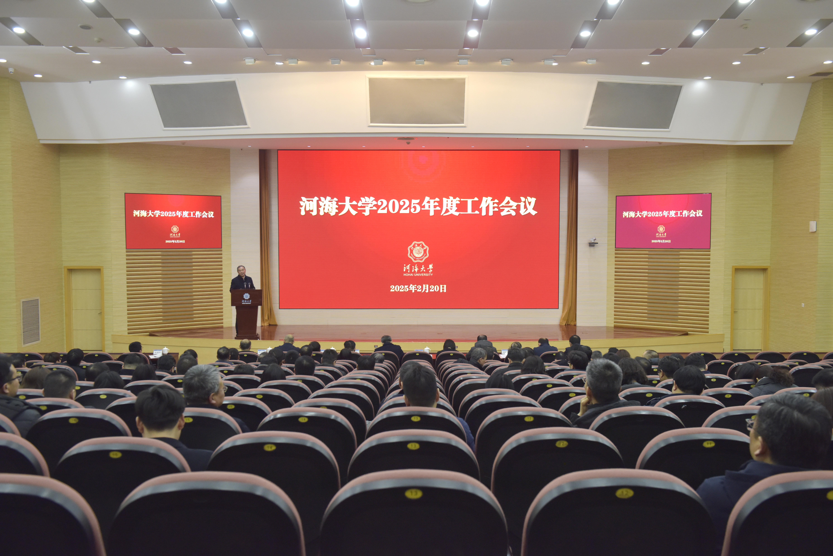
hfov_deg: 55.8
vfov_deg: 38.9
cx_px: 416
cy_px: 278
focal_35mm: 34
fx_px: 787
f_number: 5
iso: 2000
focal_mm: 34
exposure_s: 1/160
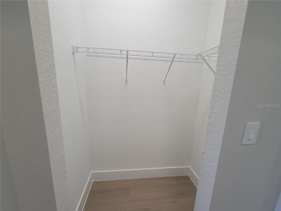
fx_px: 106
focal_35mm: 13
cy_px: 106
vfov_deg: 89.9
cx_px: 140
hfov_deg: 106.2
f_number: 2.2
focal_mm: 2.2
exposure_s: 1/60
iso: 64
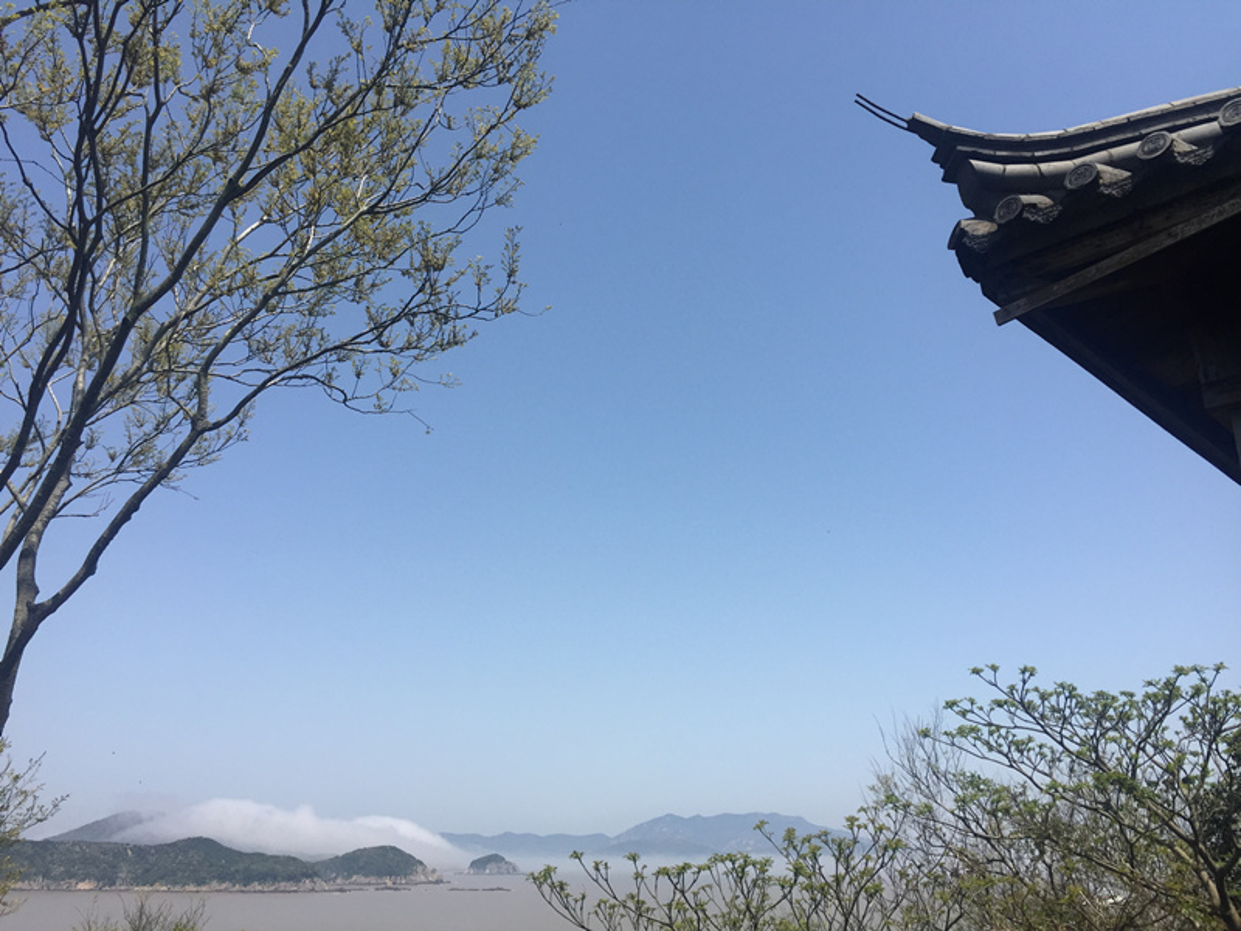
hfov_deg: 61.7
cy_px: 466
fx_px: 1040
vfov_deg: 48.2
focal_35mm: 29
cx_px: 620
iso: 32
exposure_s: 1/2639
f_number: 2.2
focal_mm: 4.15
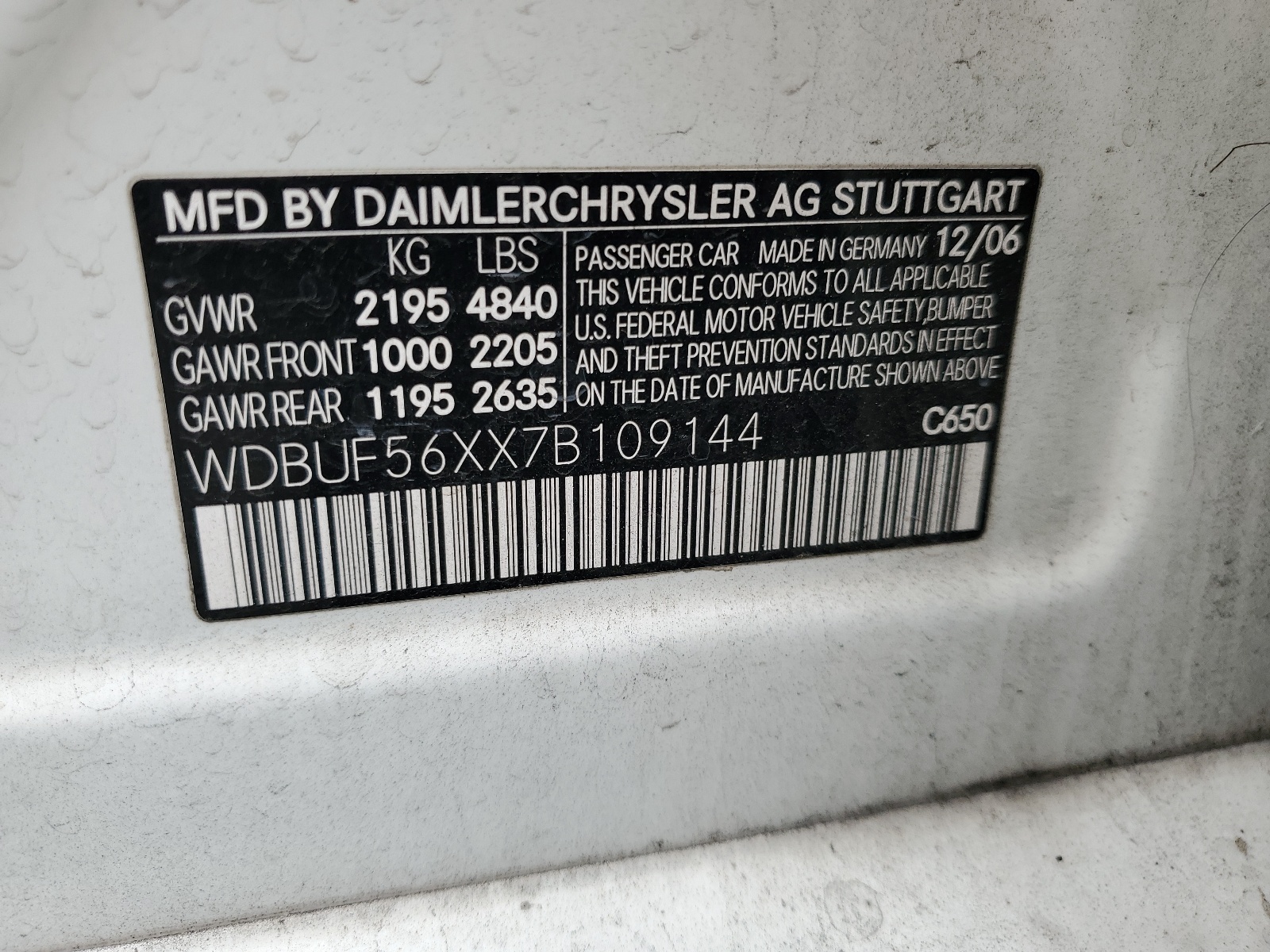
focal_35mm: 26
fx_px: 954
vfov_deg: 53.1
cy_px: 476
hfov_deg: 67.3
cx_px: 635
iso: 50
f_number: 1.5
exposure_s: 1/323
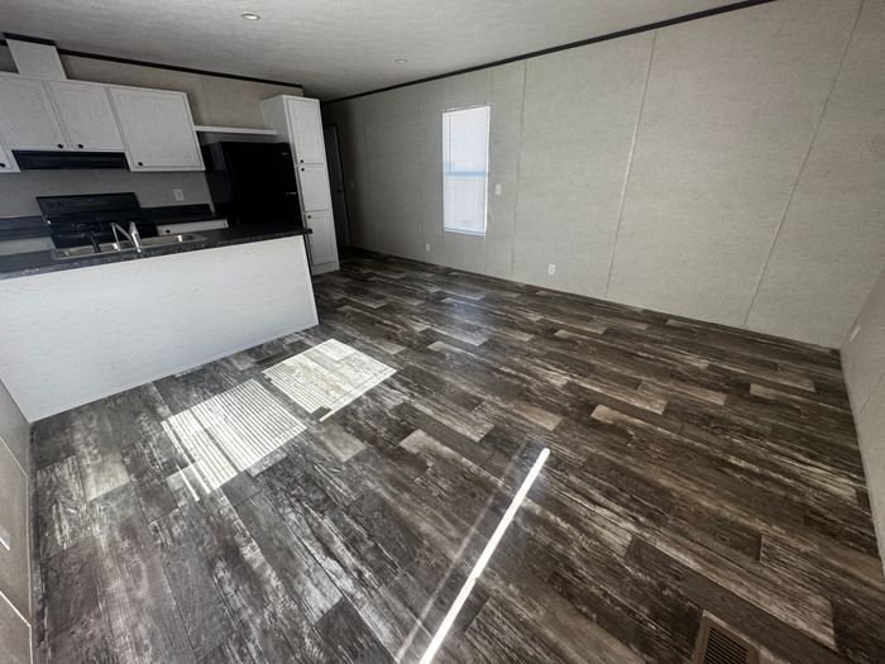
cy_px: 332
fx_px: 358
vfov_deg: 85.7
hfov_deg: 102.1
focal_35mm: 14
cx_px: 442
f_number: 2.2
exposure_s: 1/120
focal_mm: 2.22
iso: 100
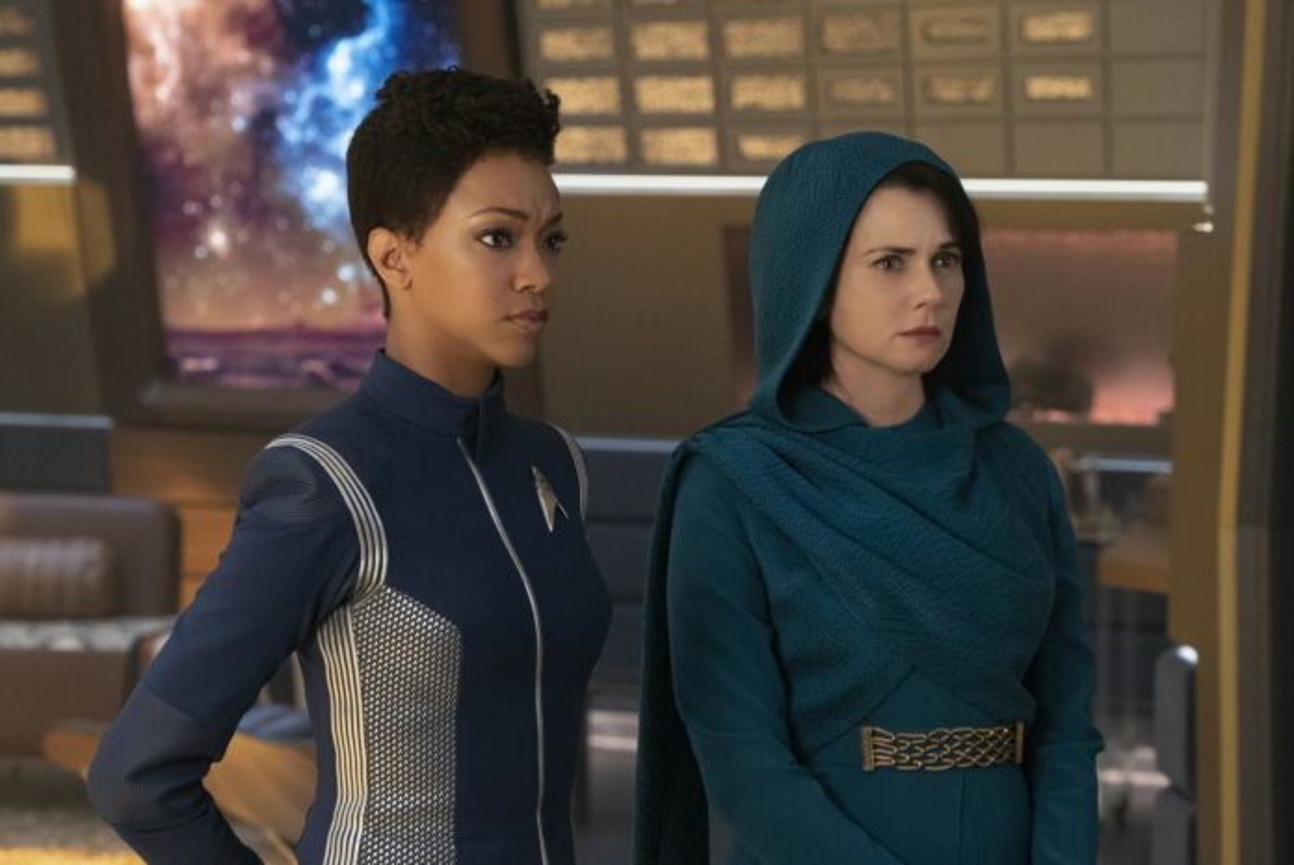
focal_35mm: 123
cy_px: 432
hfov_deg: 16.6
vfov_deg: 11.2
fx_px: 4424
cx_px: 647
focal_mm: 123
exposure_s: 1/80
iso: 8000
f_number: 7.1
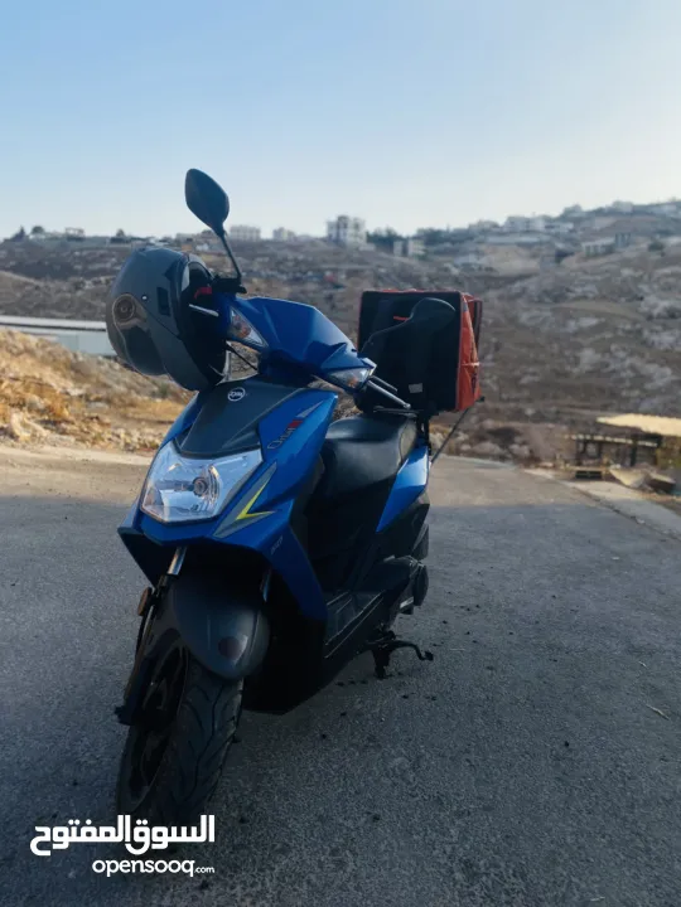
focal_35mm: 26
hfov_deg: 53.1
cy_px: 454
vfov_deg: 67.3
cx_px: 340
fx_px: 682
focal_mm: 4.25
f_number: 1.8
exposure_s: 1/1653
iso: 32
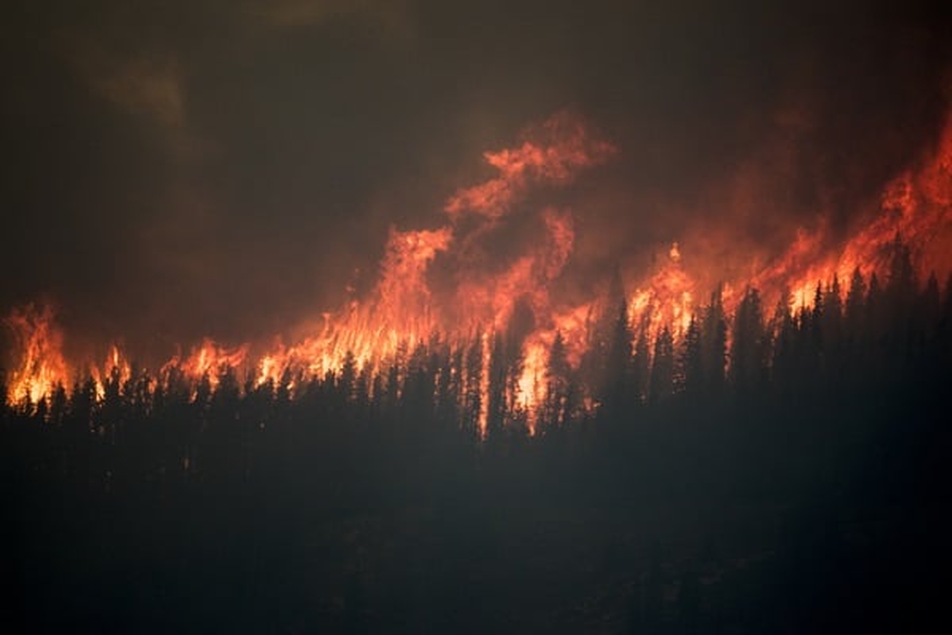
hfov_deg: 2.7
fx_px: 19832
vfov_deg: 1.8
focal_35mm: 750
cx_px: 476
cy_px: 318
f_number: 5.6
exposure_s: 1/320
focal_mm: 500
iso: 200
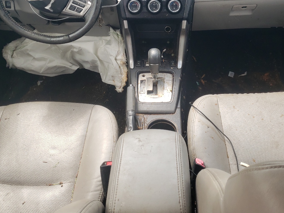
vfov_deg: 35.4
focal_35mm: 40
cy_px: 61
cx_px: 162
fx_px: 328
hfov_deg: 46.7
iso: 50
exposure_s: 1/370
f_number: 1.5
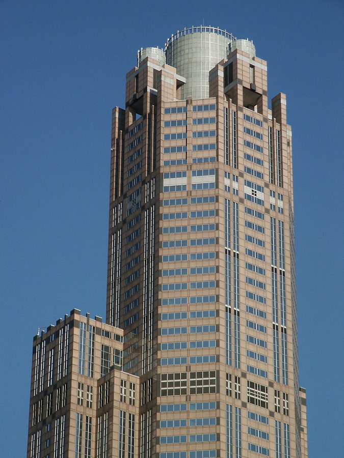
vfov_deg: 14.2
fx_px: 1842
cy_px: 229
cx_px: 172
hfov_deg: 10.7
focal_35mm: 139
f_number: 8
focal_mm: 28.23
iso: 64
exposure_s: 1/250
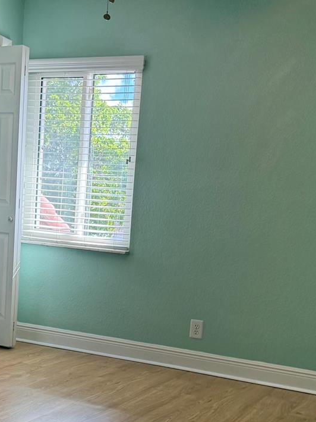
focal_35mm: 52
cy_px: 333
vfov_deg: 35.7
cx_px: 115
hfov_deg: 27.9
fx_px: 633
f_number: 1.78
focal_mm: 6.76
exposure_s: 1/236
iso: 160
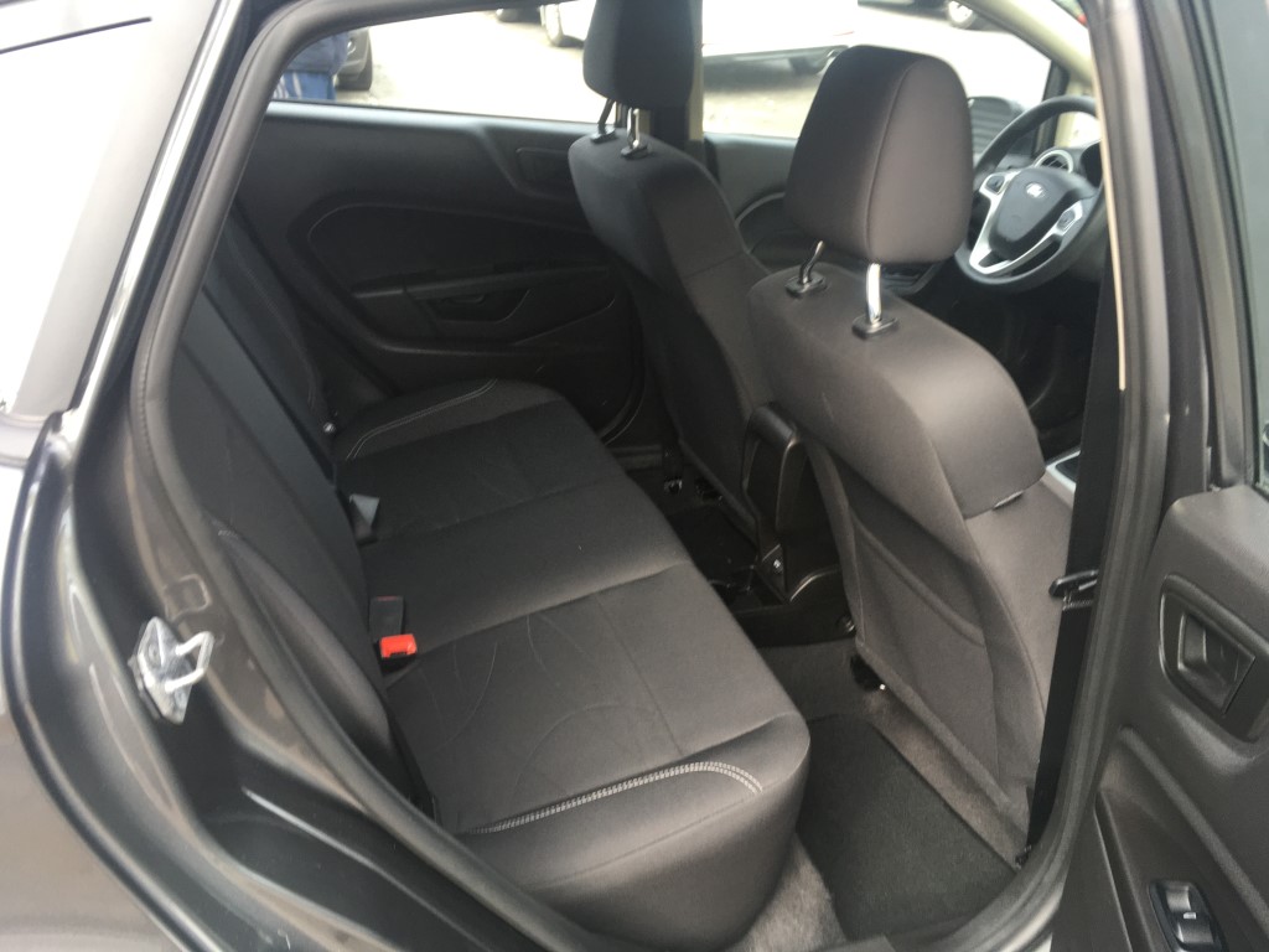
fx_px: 1063
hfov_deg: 61.7
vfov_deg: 48.2
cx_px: 634
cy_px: 476
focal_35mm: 29
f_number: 2.2
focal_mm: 4.15
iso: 40
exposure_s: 1/120
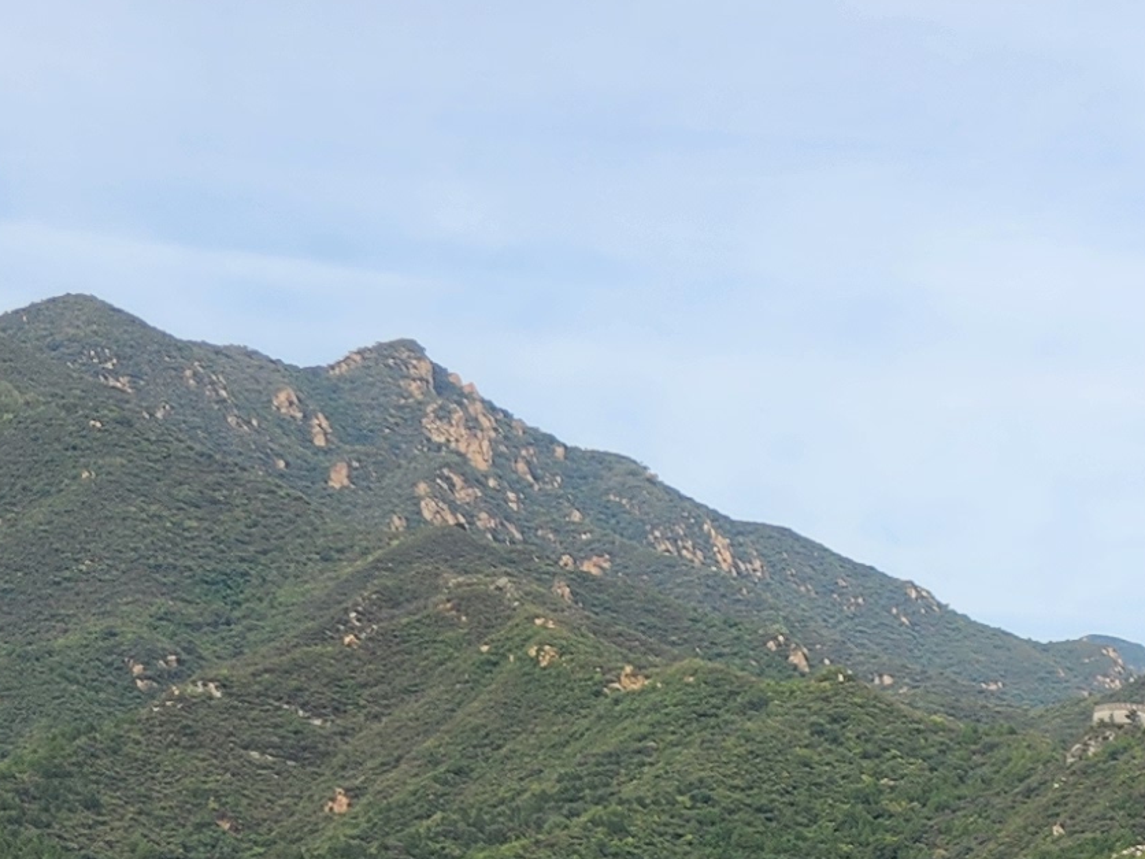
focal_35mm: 110
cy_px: 700
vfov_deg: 13.4
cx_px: 1801
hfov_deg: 16.1
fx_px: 3638
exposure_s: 1/799
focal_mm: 5.4
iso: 20
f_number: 1.8
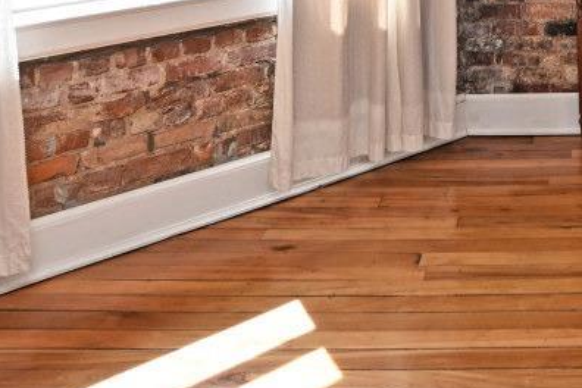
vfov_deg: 21.6
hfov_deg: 34.7
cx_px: 557
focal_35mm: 53
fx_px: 857
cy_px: -187
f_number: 4.5
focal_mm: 14
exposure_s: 1/60
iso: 200
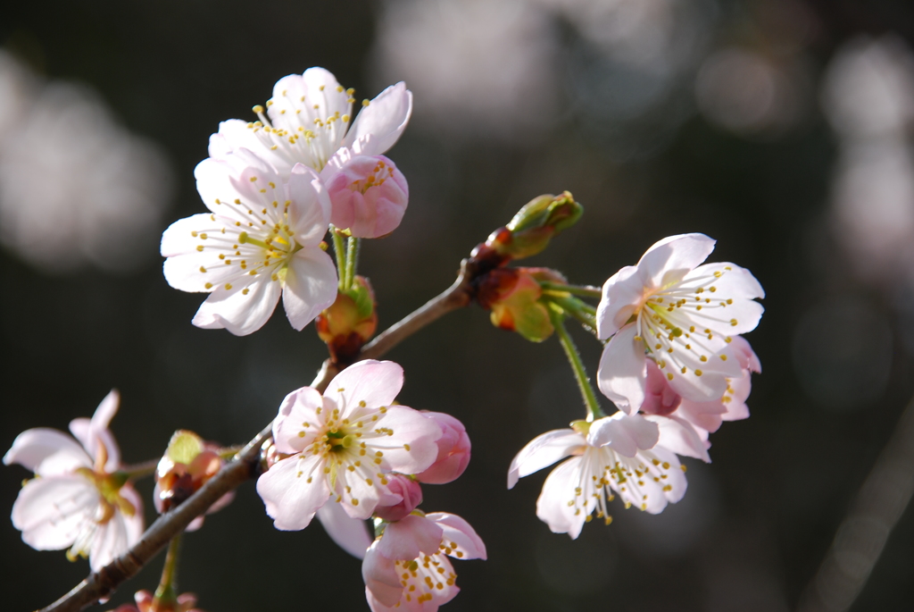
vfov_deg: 4.6
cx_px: 457
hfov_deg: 6.9
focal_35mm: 300
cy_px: 306
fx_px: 7624
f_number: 6.3
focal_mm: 200
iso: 100
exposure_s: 1/125
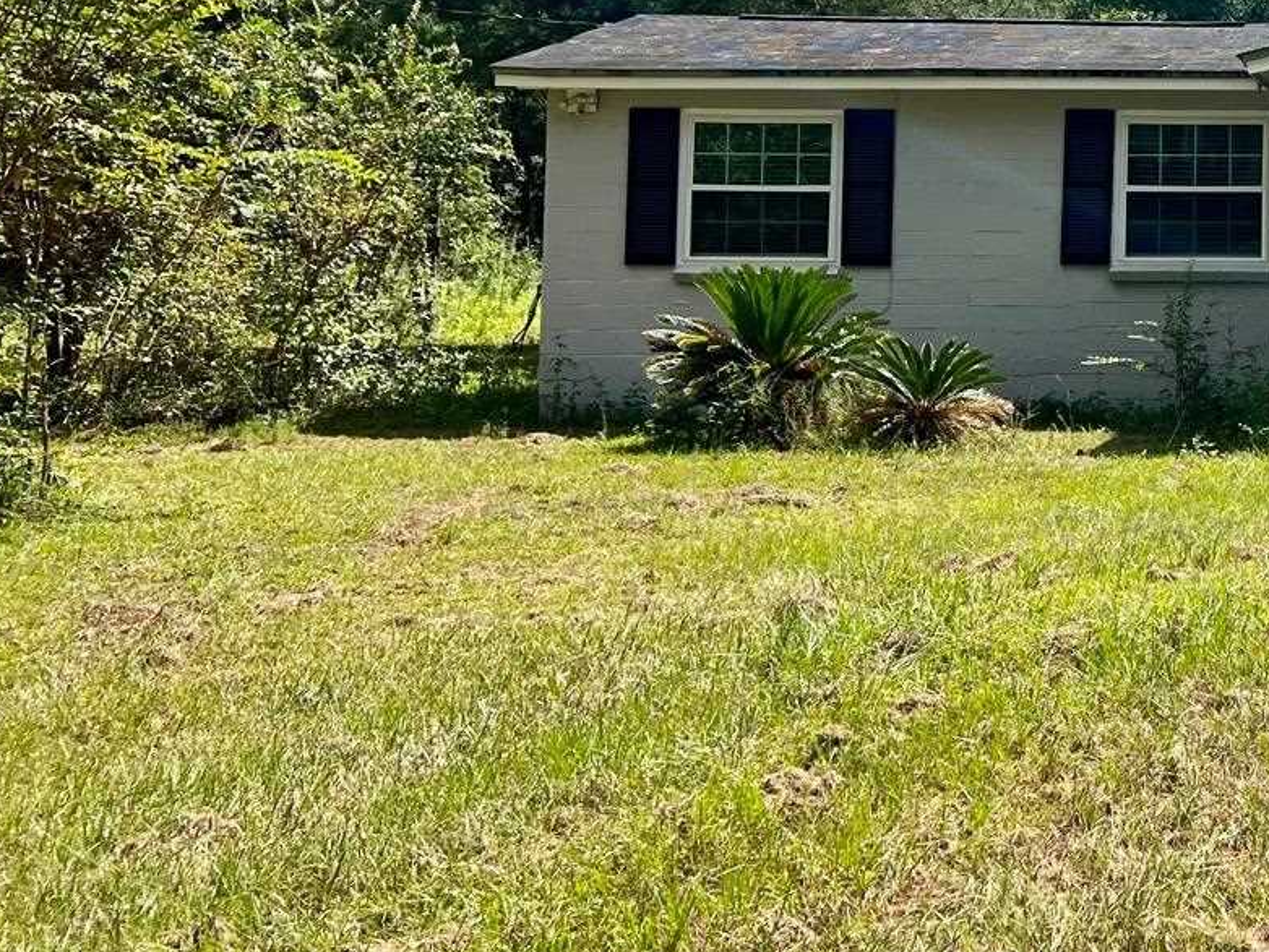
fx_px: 2457
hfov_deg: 26.4
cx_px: 1433
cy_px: 66
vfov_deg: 21.4
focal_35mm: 67
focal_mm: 5.7
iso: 50
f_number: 1.5
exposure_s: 1/4115
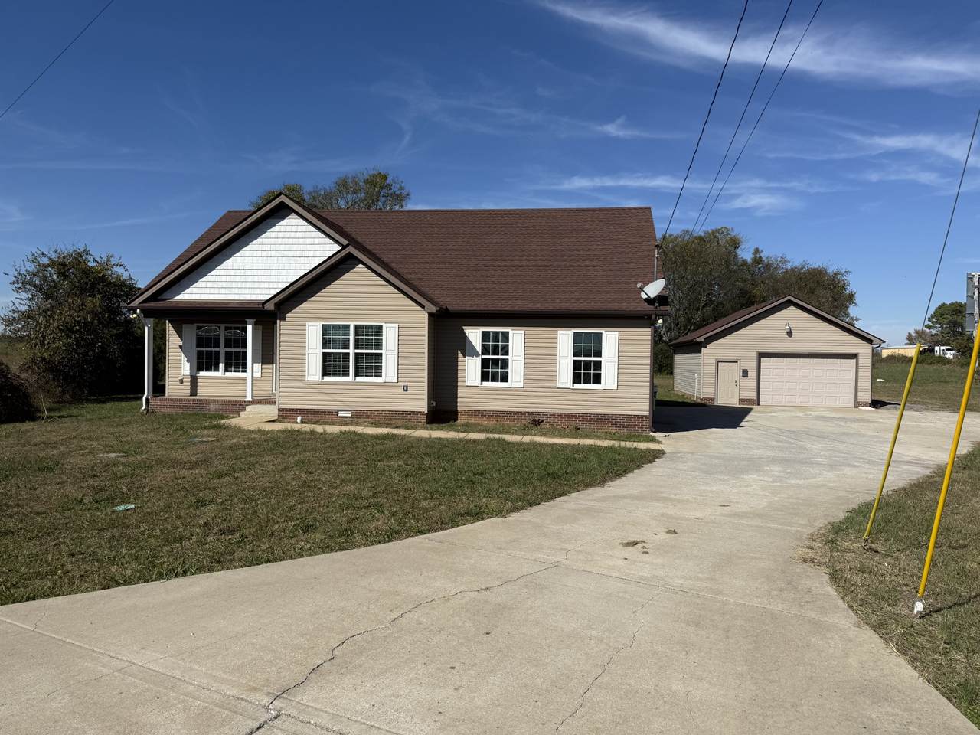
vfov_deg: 56.8
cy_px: 368
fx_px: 679
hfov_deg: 71.6
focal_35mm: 24
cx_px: 490
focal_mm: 6.76
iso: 80
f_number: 1.78
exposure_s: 1/8130
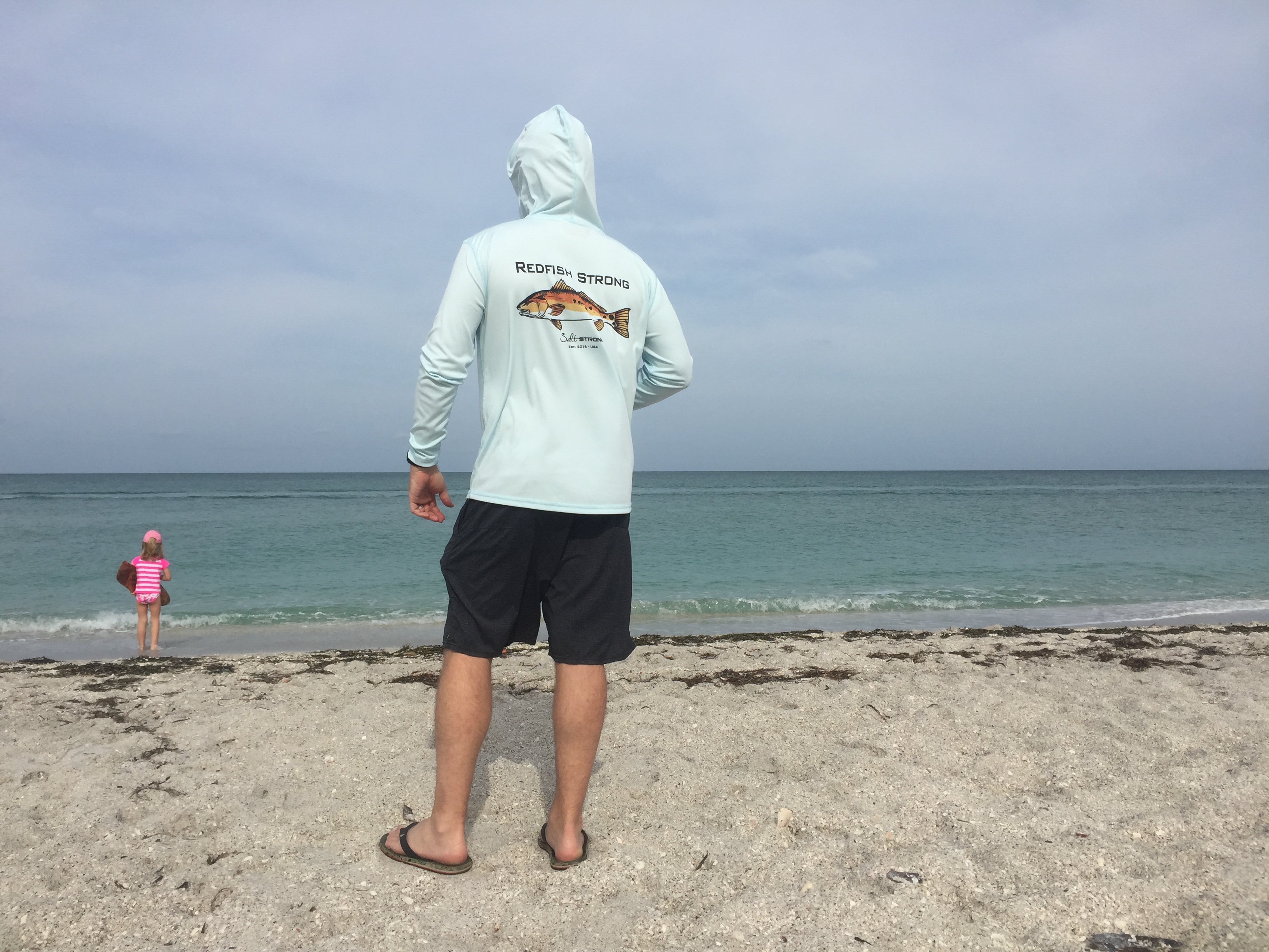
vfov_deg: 48.2
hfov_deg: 61.7
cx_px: 634
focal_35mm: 29
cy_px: 476
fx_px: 1063
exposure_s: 1/3049
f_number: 2.2
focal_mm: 4.15
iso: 32
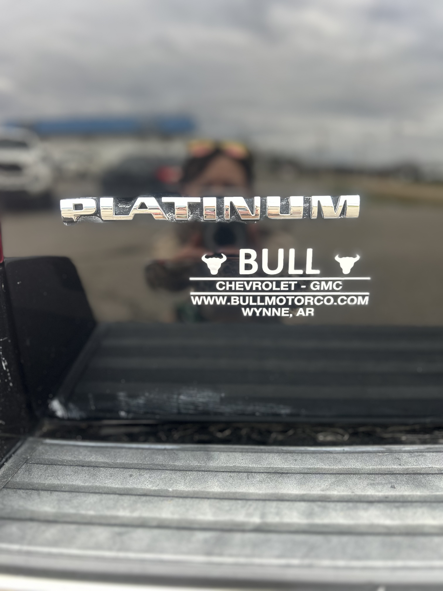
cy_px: 296
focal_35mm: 26
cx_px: 222
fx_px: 444
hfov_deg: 53.1
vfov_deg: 67.3
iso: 40
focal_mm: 5.7
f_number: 1.5
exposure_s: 1/121
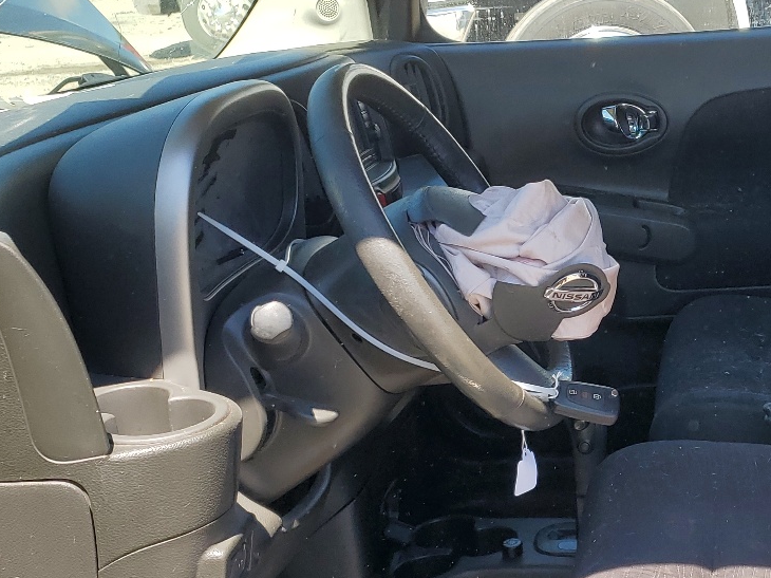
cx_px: 637
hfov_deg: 32.7
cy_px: 302
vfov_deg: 25.6
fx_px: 1269
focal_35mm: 57
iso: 50
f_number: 1.5
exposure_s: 1/769
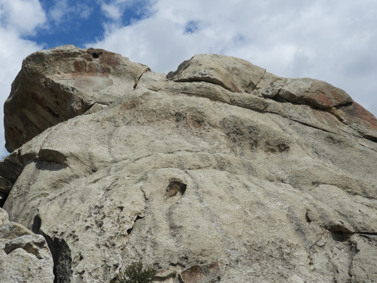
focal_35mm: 50
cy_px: 142
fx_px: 545
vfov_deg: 29.1
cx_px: 188
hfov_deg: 38.2
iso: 100
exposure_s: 1/2000
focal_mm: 9
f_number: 4
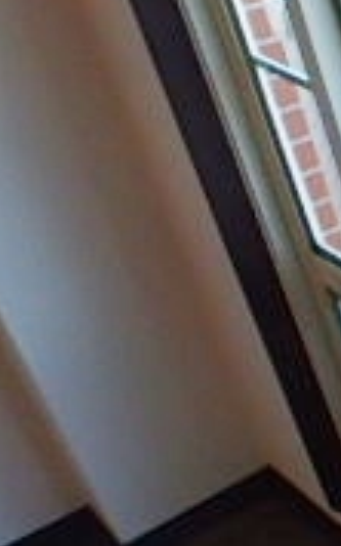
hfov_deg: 12.1
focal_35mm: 80
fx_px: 1191
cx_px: 882
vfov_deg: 25.7
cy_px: 365
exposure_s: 1/60
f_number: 3.5
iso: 125
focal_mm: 3.7
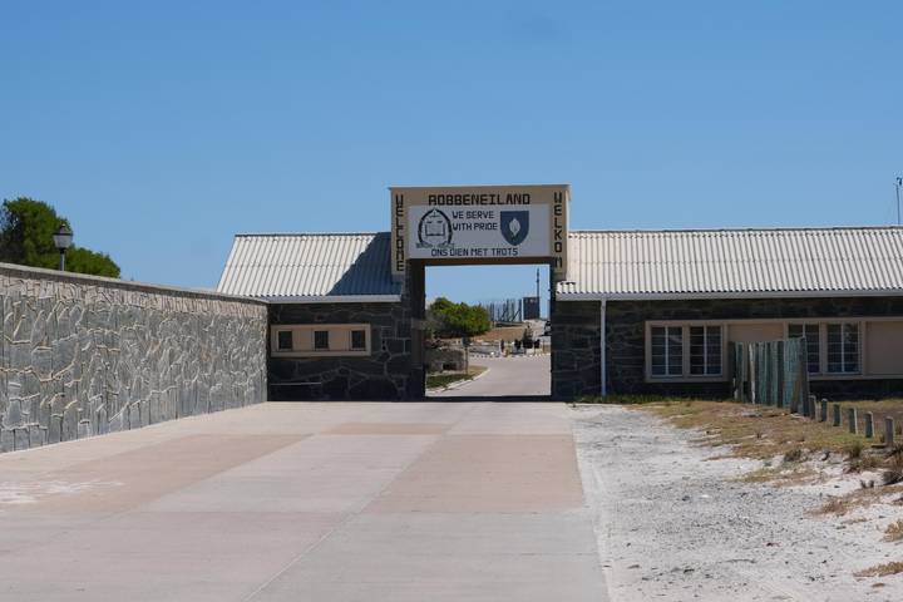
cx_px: 452
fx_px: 1831
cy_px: 301
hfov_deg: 27.7
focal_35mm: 73
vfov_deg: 18.7
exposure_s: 1/550
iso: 160
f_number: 8
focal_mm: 48.4
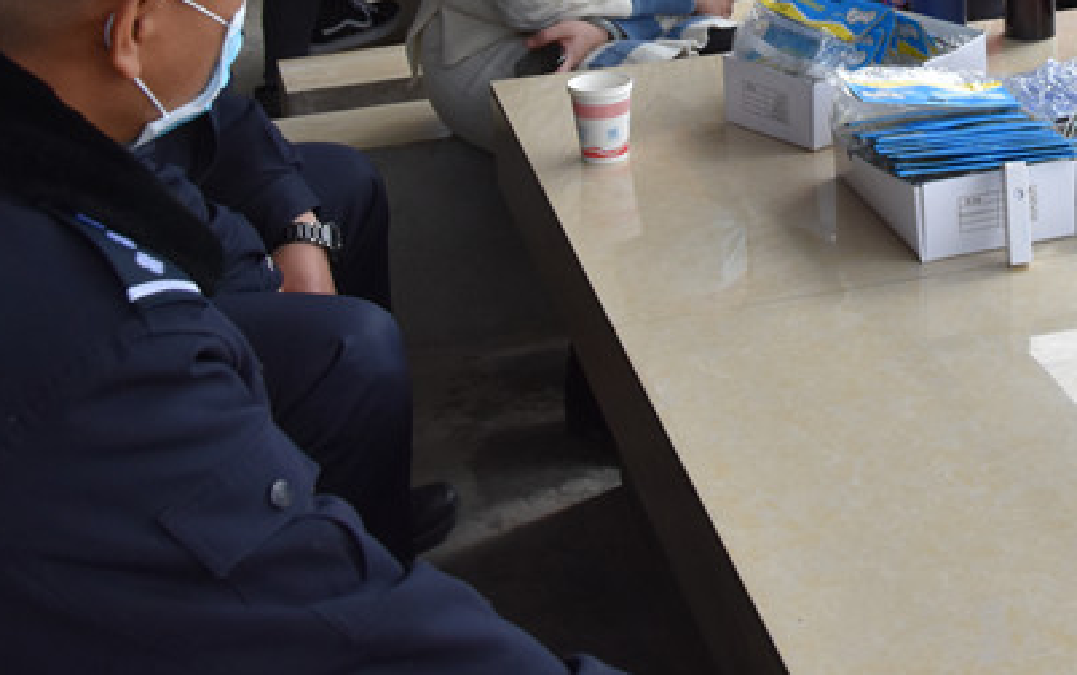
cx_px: 973
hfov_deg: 27.9
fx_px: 2086
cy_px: -43
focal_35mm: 71
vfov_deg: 17.8
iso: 640
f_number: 9
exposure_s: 1/320
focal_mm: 22
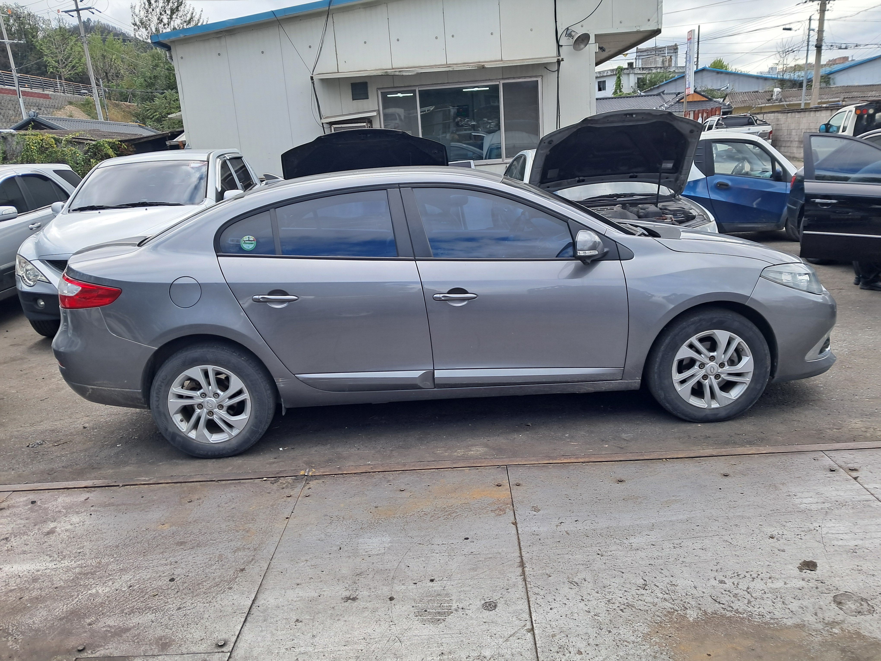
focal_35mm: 27
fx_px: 687
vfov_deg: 51.4
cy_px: 330
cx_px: 440
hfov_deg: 65.3
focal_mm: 4
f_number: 1.8
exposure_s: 1/266
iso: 50
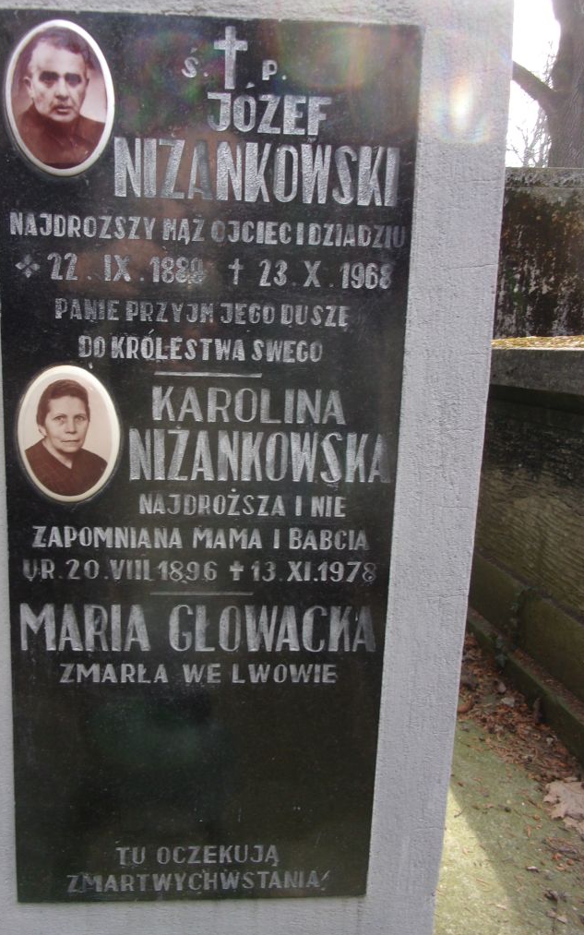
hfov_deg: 41.7
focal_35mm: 30
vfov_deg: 62.9
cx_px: 247
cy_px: 468
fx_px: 764
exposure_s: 1/75
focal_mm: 5.1
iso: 80
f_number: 3.9
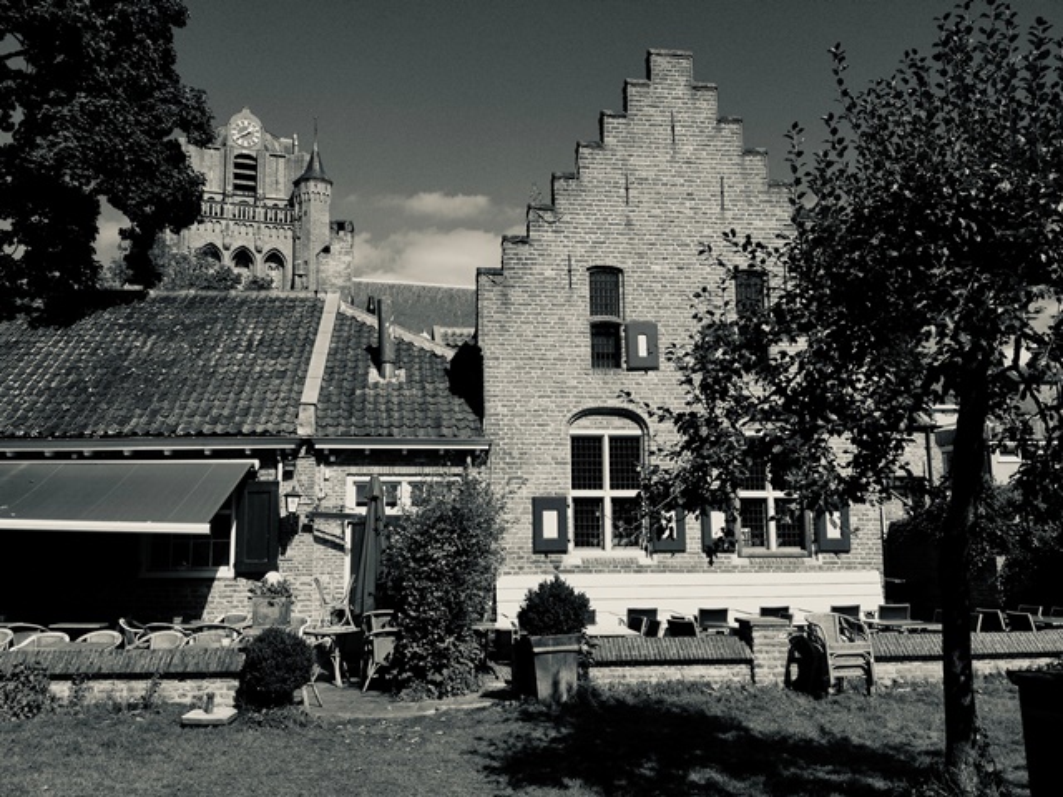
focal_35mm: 35
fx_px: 1075
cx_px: 532
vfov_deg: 40.7
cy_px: 398
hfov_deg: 52.6
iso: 50
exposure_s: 1/1727
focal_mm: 4.28
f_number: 2.4
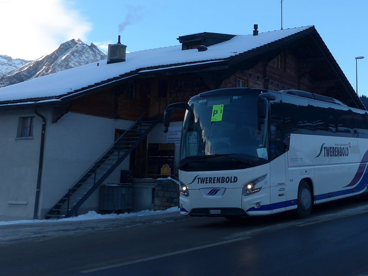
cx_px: 272
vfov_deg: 28.2
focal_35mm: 51
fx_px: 542
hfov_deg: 36.7
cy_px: 68
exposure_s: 1/500
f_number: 2.8
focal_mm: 6
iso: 80
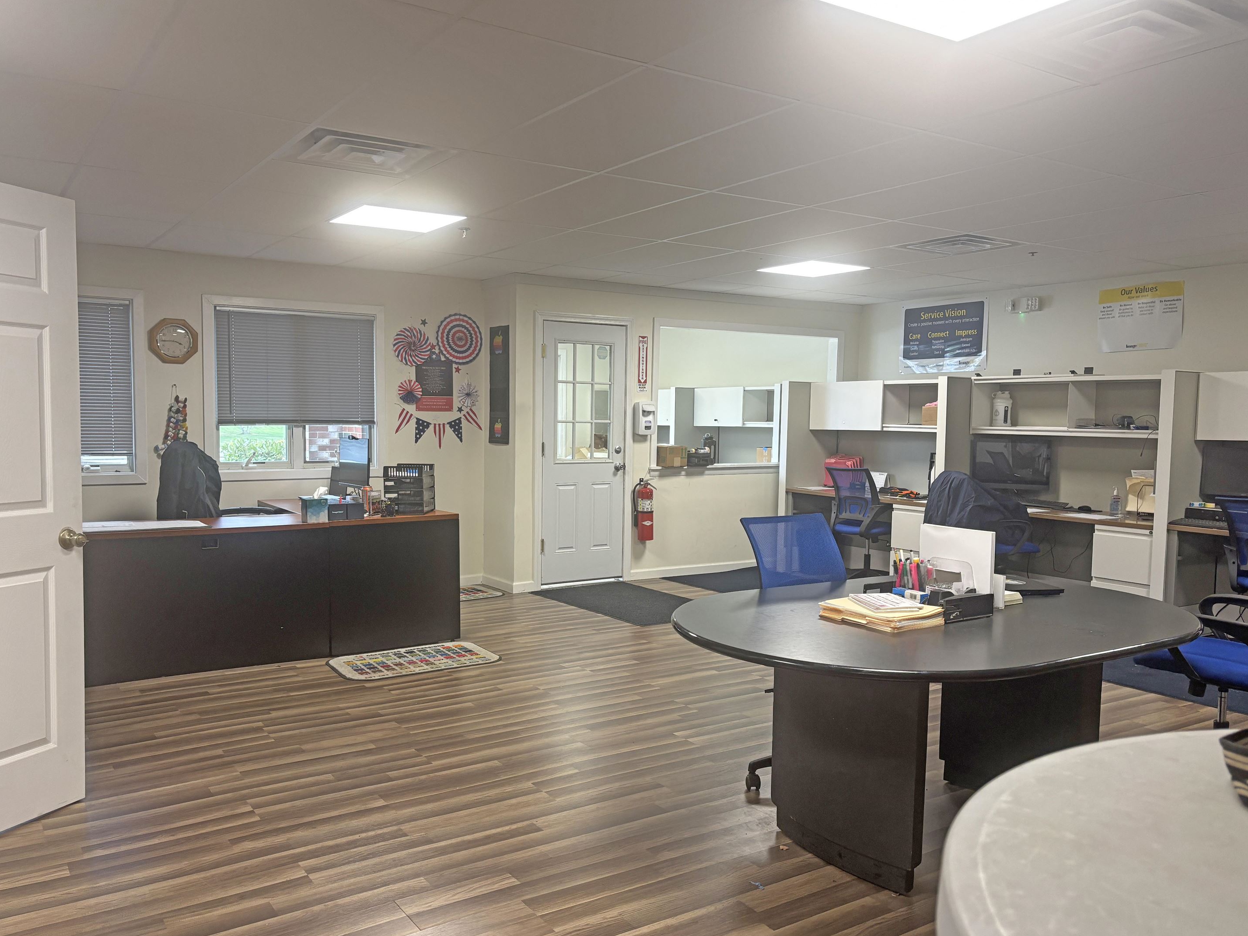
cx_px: 608
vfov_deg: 49.7
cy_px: 480
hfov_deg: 63.4
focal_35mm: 28
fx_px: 1009
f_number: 1.6
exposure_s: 1/60
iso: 125
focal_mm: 5.96
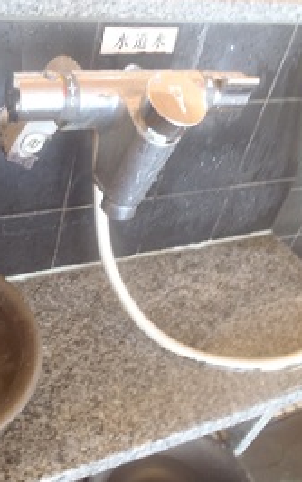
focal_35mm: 40
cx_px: 71
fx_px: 526
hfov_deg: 31.4
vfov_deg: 49.3
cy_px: 240
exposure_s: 1/4
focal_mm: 5
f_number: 3.9
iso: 250
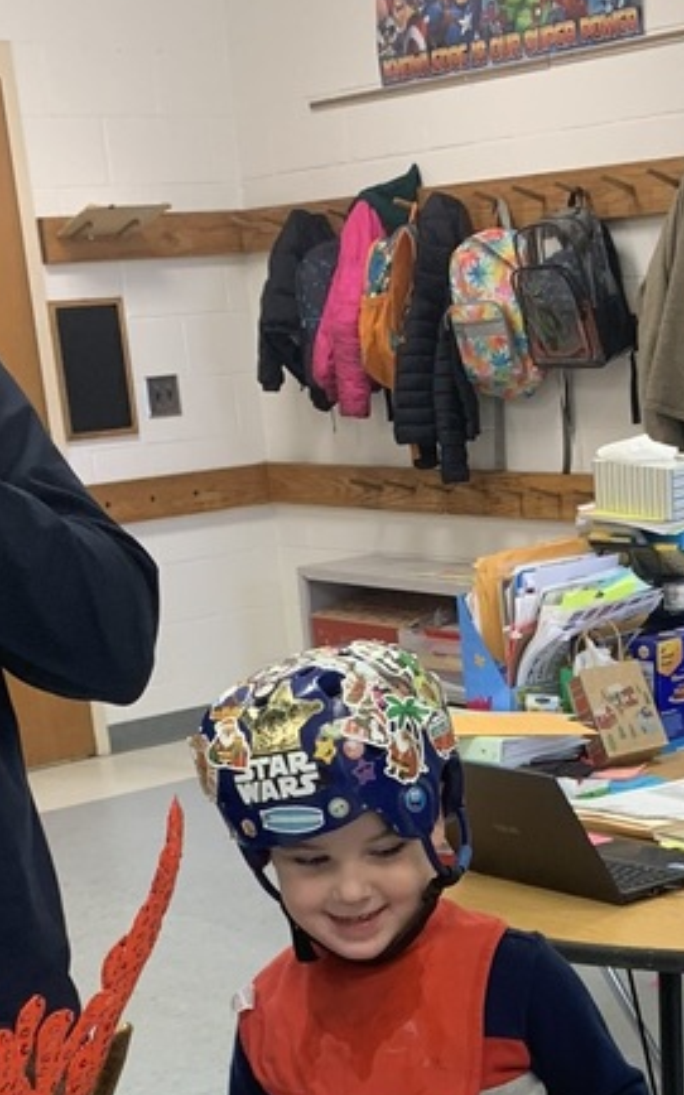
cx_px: 515
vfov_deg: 29.5
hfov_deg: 19.8
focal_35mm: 65
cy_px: 1090
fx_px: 1940
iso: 160
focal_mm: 4.25
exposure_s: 1/60
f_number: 1.8
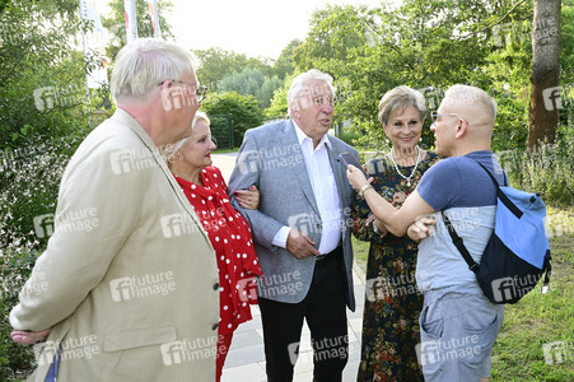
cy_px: 191
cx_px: 287
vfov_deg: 42.9
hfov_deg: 61.1
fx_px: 486
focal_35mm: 30
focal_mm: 30.5
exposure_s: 1/200
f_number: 6.3
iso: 500
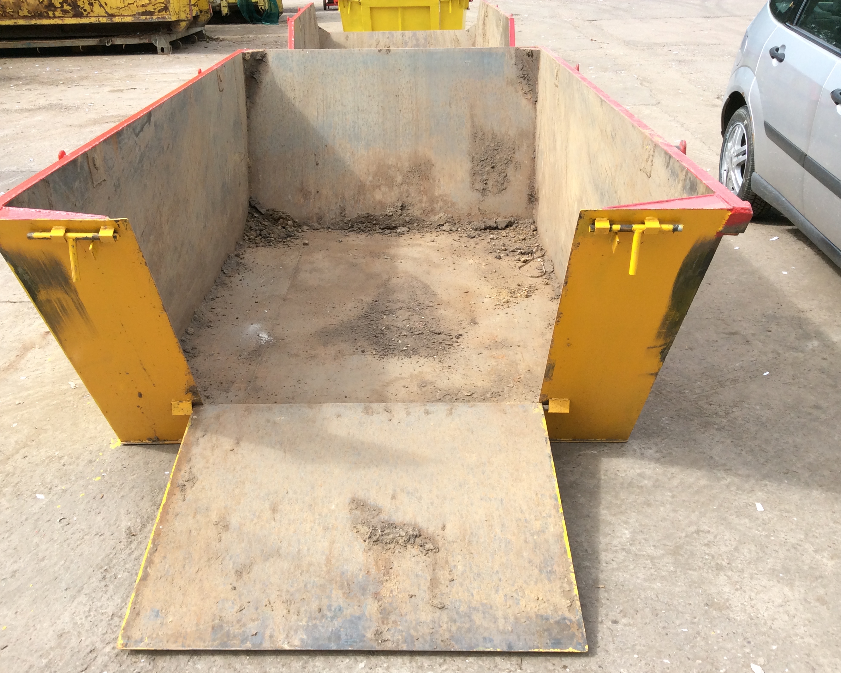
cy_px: 340
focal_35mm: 35
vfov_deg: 42.2
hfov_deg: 51.5
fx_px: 871
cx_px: 393
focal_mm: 3.3
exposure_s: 1/590
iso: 32
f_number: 2.4
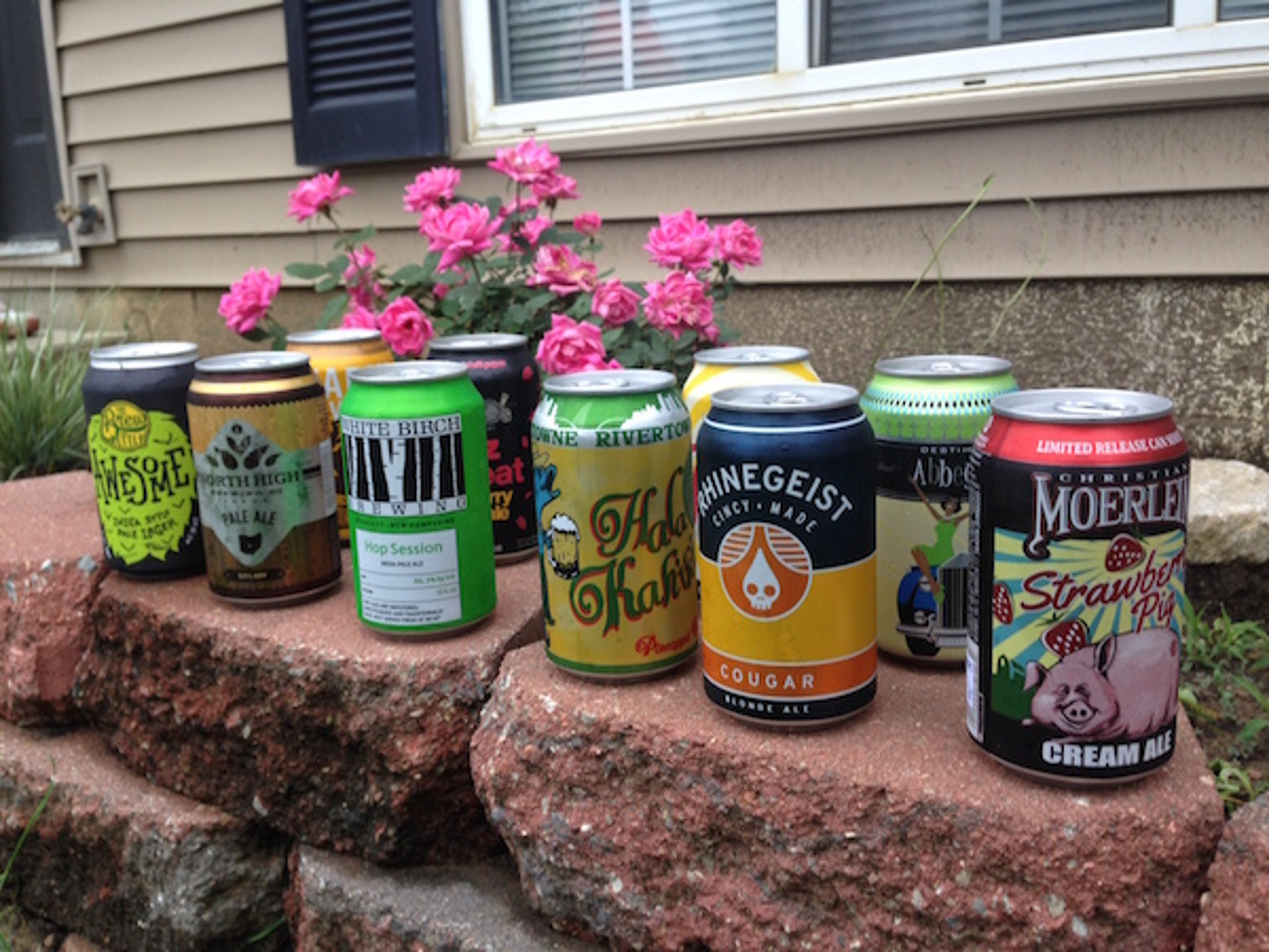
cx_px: 634
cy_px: 476
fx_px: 1210
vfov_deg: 42.9
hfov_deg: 55.4
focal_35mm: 33
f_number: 2.4
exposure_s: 1/20
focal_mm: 4.12
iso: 50
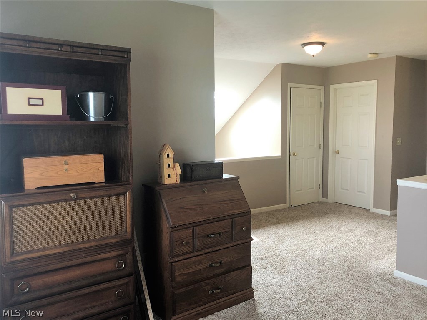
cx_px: 214
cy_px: 160
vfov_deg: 49.7
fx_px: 345
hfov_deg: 63.5
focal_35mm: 28
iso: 32
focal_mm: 3.99
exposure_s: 1/24
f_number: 1.8
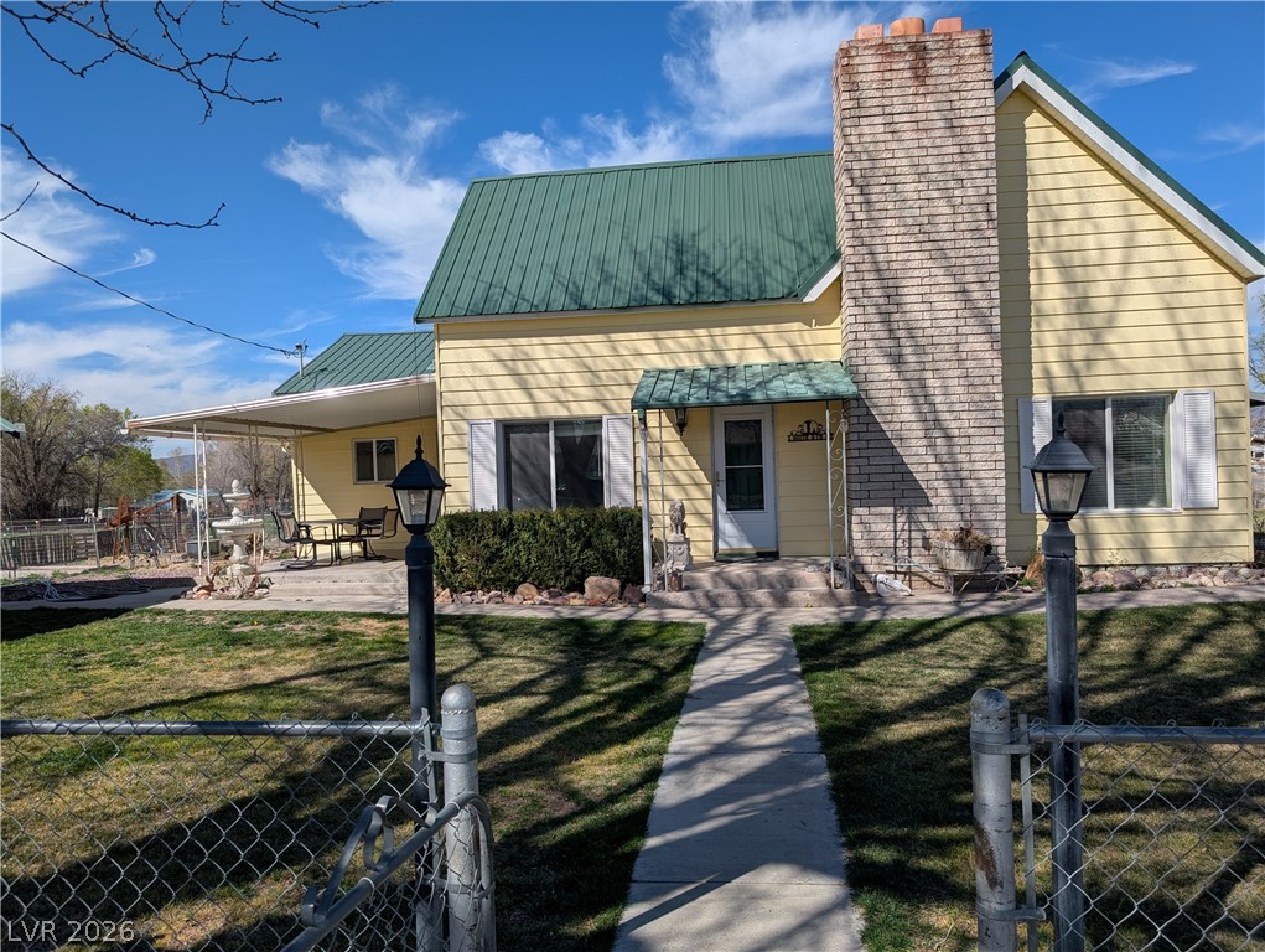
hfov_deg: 71.5
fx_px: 878
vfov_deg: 56.9
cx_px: 632
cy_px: 476
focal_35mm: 24
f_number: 1.68
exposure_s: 1/1869
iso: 19
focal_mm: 6.9
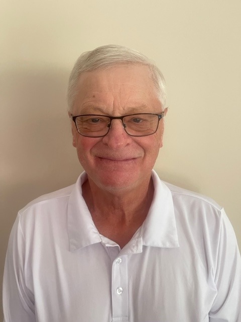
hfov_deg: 53.1
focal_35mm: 26
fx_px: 241
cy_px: 161
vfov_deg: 67.3
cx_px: 120
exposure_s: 1/60
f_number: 1.6
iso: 500
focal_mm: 5.1
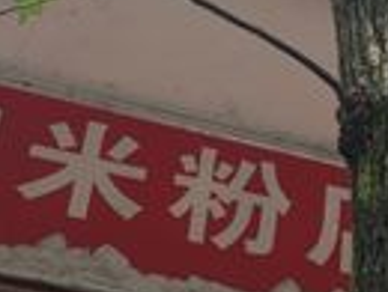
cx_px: 304
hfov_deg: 21.7
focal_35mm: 89
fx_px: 999
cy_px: 143
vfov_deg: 16.7
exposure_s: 1/33
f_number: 2.2
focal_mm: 4.15
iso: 50
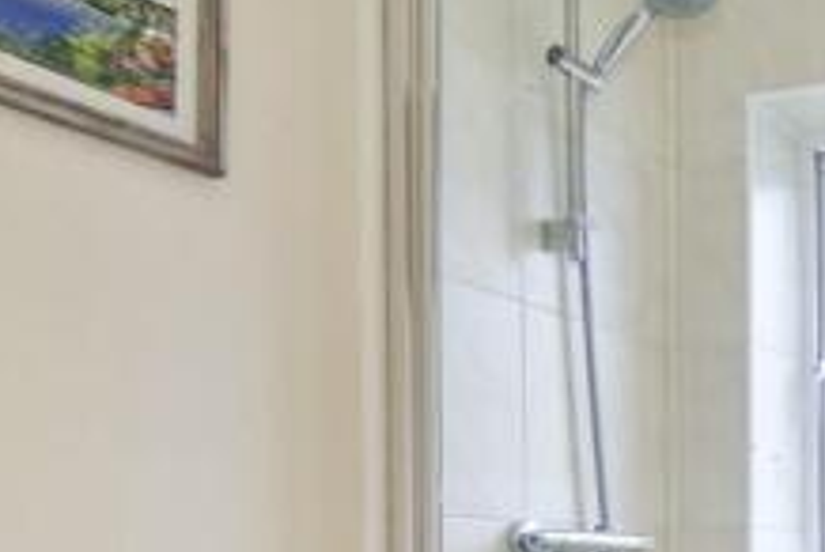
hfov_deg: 33.3
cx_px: 1046
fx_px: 1033
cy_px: 573
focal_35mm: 45
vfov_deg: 27.9
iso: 640
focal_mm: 10
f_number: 8
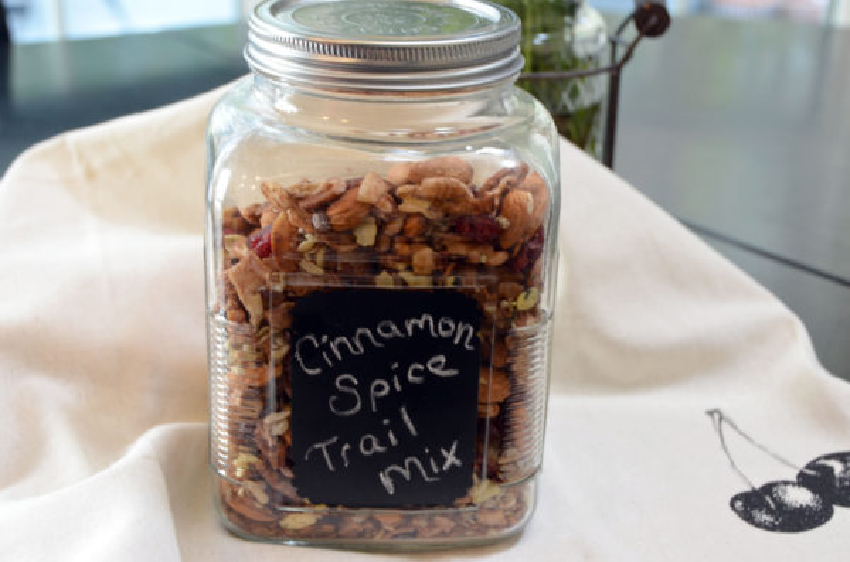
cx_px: 425
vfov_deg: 22.5
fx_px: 1413
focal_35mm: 60
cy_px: 281
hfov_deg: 33.5
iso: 800
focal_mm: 40
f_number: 7.1
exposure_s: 1/30
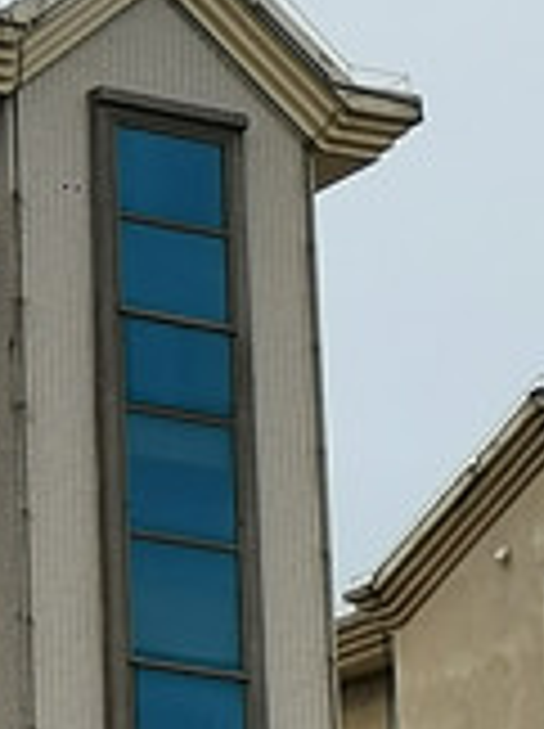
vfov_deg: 8.2
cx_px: -769
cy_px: 418
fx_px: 5084
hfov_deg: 5.9
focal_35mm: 242
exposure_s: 1/445
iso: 50
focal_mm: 5.58
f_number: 1.8
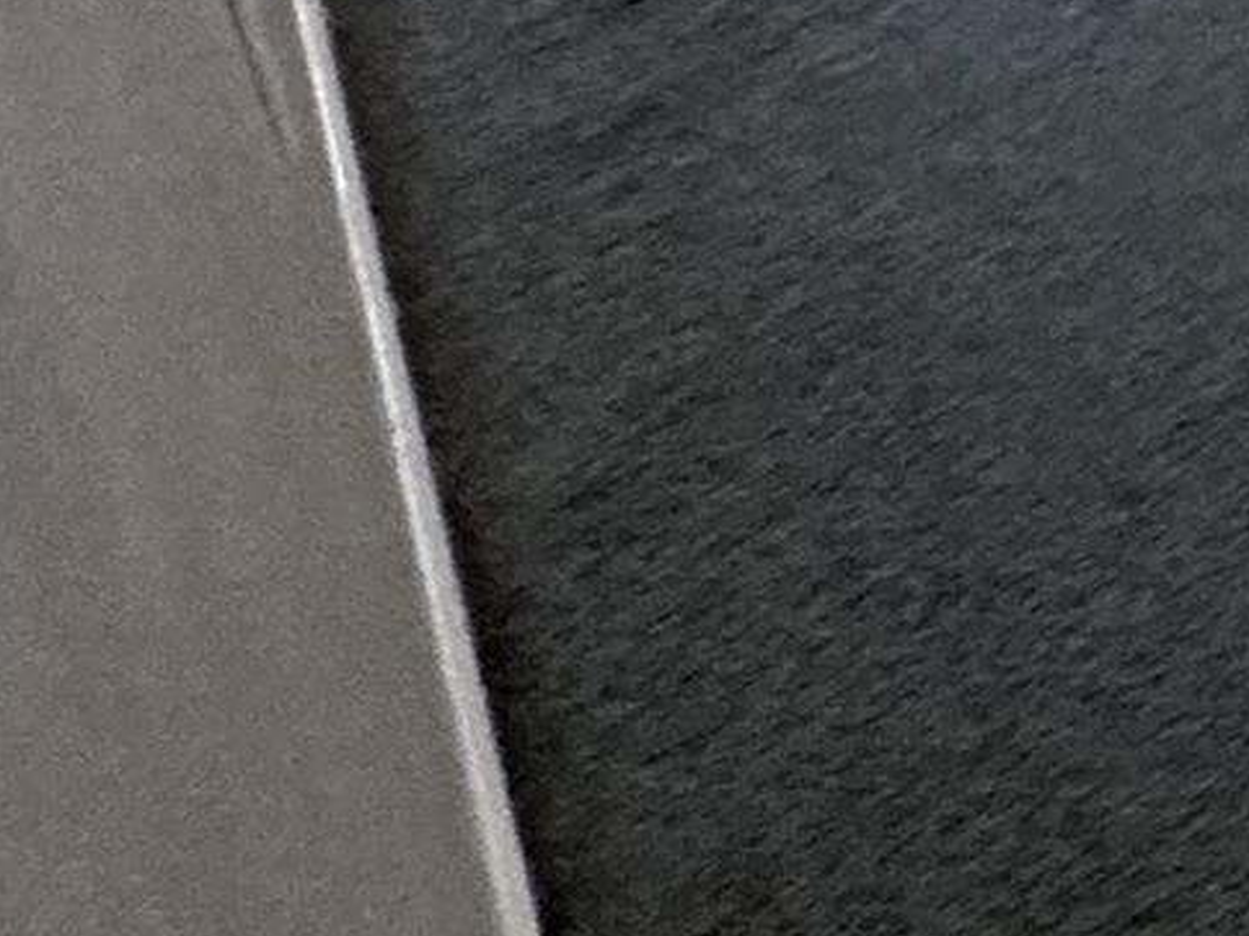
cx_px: 3783
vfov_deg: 11.7
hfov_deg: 11.4
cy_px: -1650
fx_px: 3210
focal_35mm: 89
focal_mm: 2.22
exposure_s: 1/60
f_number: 2.2
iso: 400
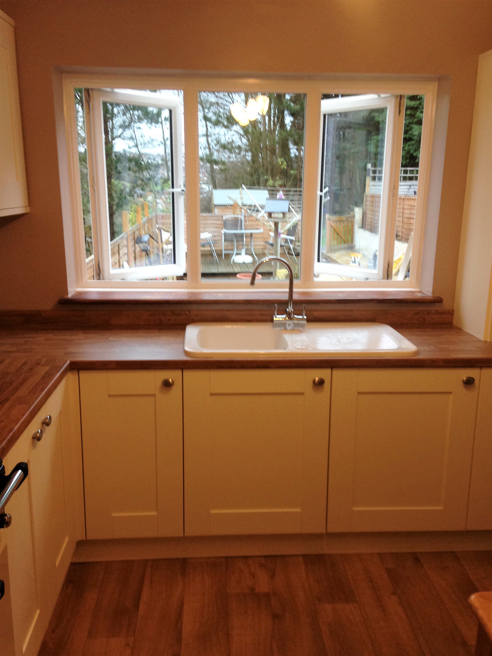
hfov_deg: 42.9
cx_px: 246
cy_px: 328
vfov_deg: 55.4
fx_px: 625
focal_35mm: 33
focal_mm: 4.12
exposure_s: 1/20
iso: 80
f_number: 2.4
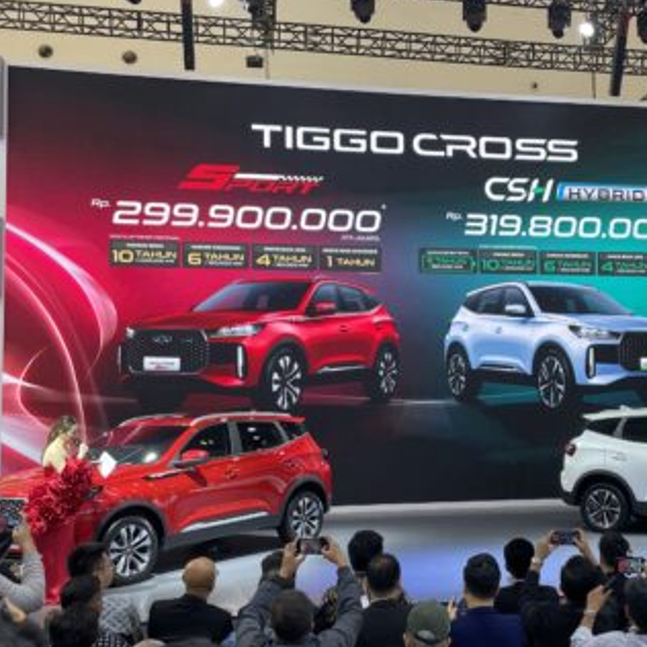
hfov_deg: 38.5
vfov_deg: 39.2
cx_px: 451
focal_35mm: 43
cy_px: 345
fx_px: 909
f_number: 1.6
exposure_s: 1/98
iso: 80
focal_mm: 4.2
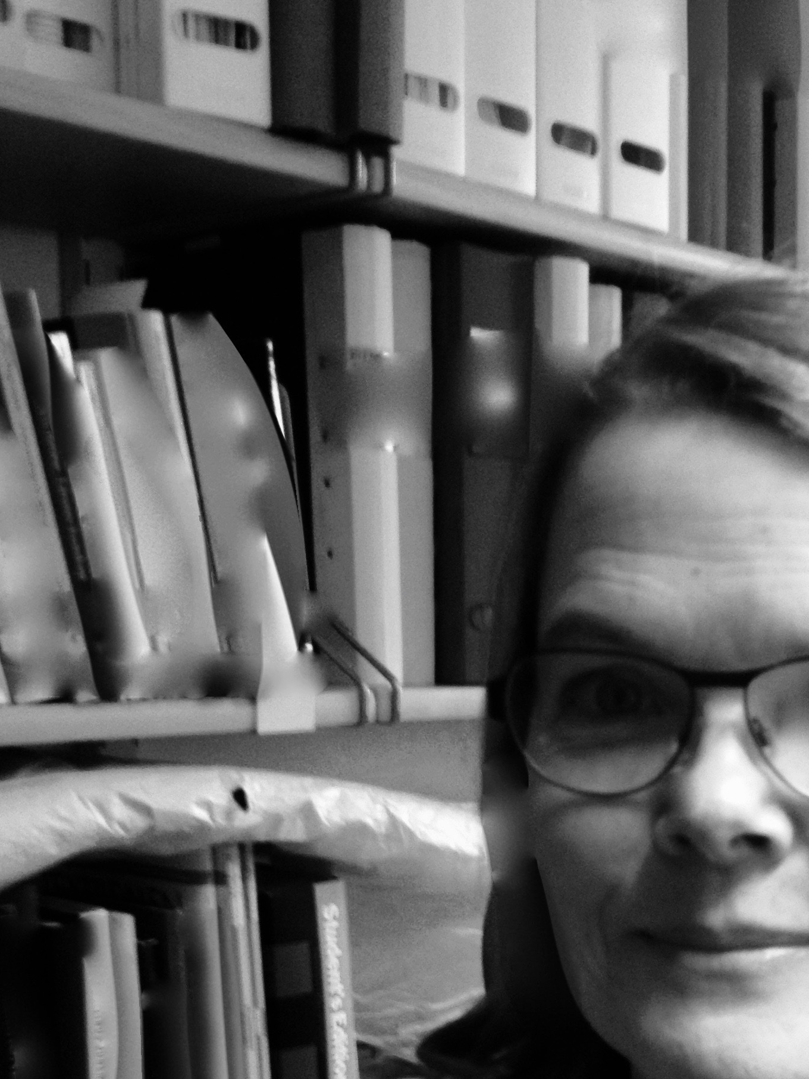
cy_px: 878
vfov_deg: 29.9
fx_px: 1963
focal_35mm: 63
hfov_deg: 22.9
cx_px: 683
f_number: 2.4
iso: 160
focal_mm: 4.28
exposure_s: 1/20
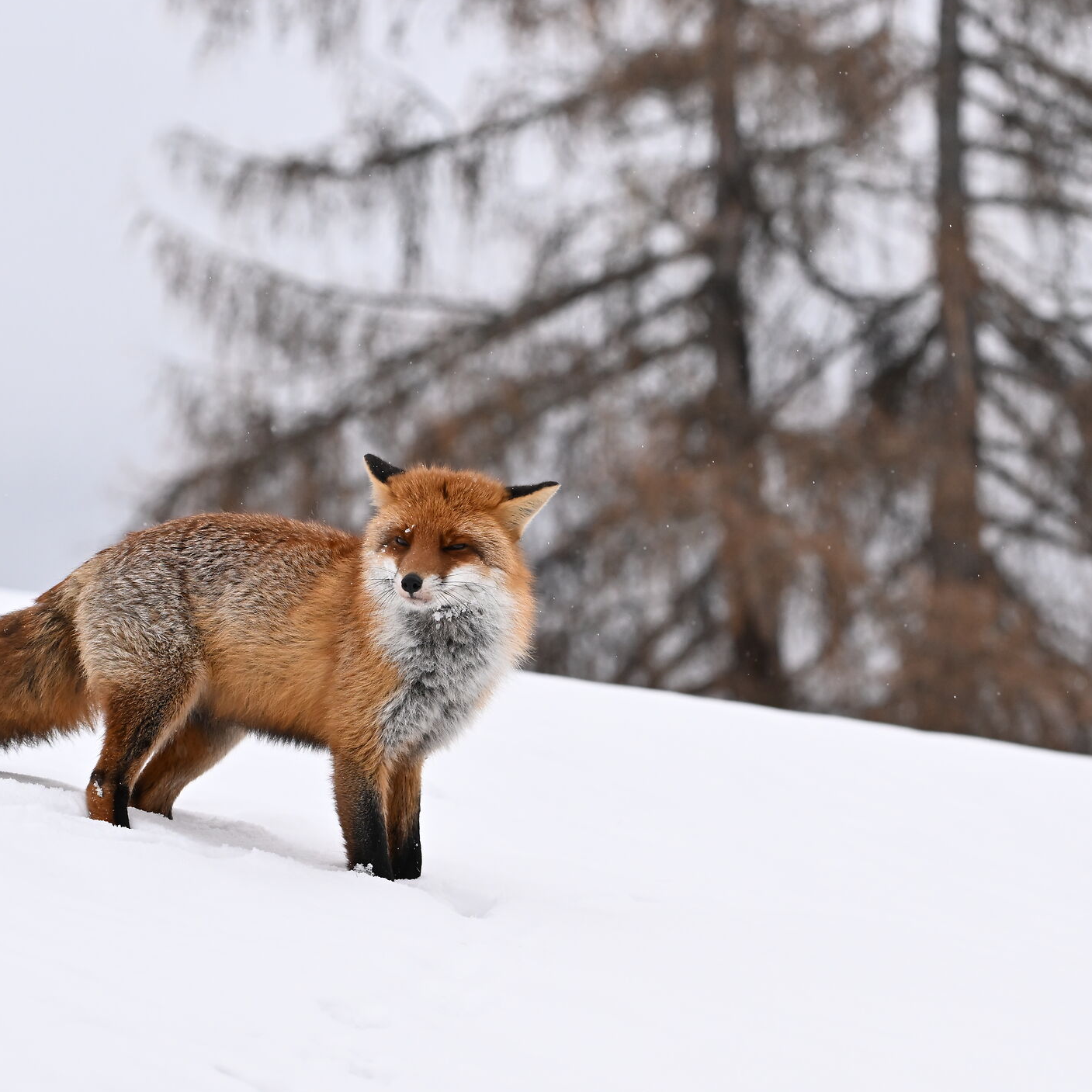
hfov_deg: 6.7
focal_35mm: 261
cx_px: 581
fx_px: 9315
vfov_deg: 6.7
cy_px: 518
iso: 1600
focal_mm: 180
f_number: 8
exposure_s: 1/1000
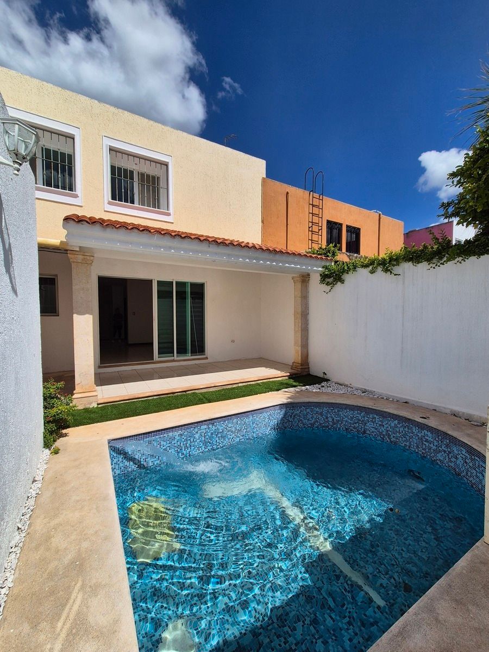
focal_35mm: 13
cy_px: 326
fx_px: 245
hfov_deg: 89.9
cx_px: 244
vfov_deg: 106.2
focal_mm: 2.2
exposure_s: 1/4688
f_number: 2.2
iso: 50
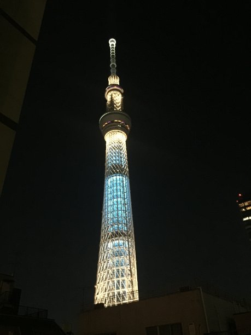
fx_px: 280
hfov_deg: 48.2
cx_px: 126
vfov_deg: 61.7
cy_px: 168
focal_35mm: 29
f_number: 2.2
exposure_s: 1/4
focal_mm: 4.15
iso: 320
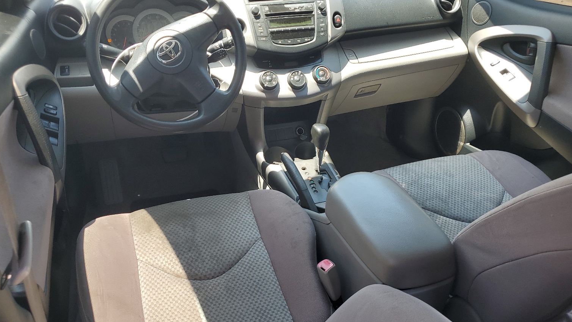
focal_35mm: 30
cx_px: 273
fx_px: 455
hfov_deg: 64.3
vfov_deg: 38.8
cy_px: 191
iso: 50
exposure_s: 1/303
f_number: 1.5
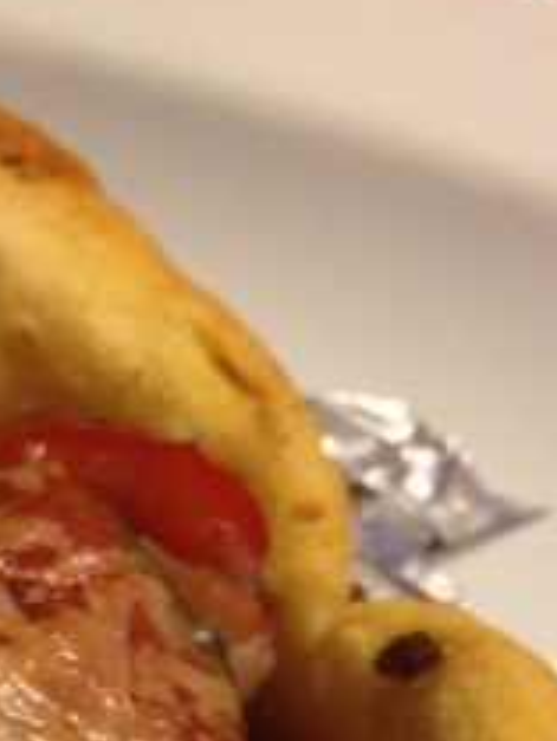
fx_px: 2293
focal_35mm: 107
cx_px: -263
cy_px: 971
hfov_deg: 13.1
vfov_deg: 17.2
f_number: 2.4
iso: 125
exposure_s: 1/20
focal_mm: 4.28
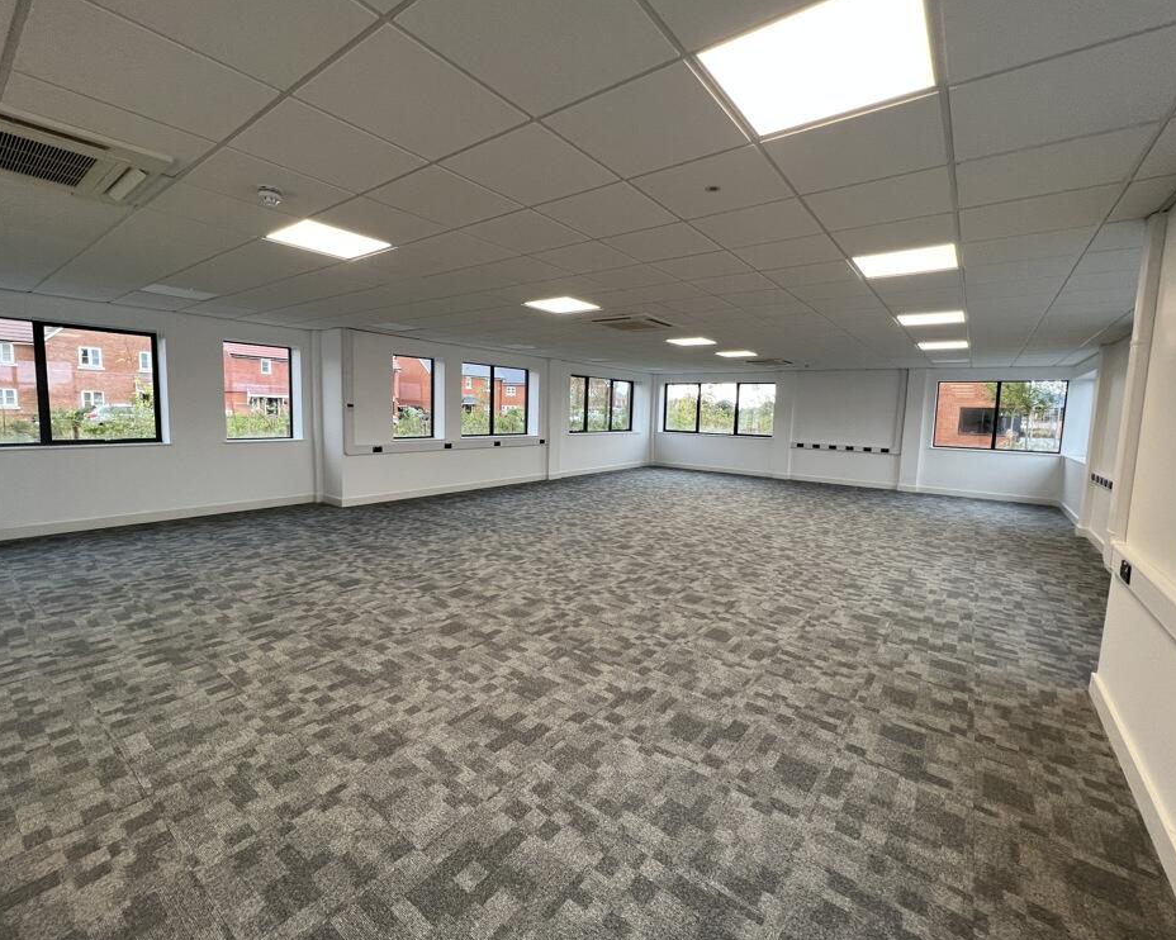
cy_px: 459
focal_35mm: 14
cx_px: 582
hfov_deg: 100.7
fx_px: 487
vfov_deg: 87.9
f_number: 1.8
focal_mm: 1.57
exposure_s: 1/99
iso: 100
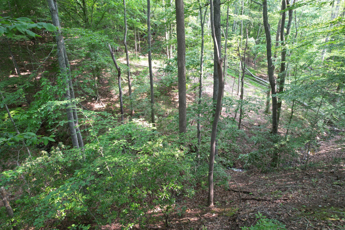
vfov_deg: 57.2
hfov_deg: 78.6
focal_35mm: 22
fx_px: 211
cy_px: 115
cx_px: 172
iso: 190
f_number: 2.8
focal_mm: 8.38
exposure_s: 1/15
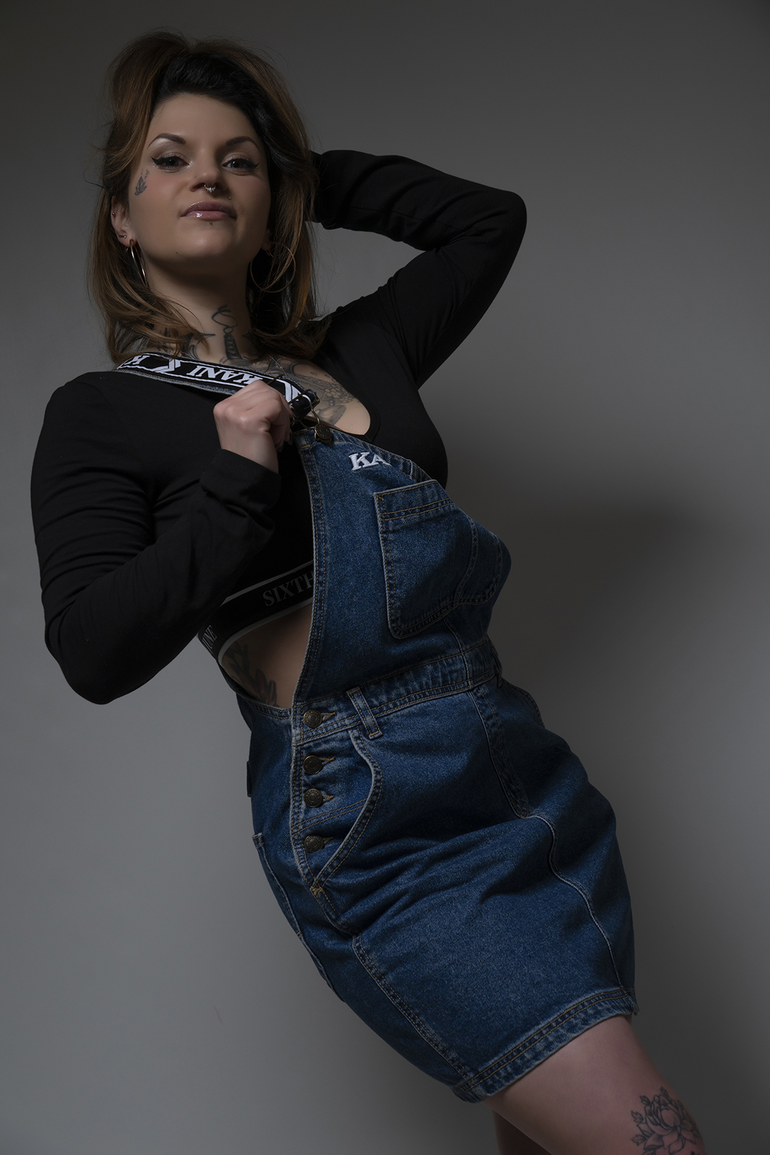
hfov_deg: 18.2
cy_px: 578
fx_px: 2406
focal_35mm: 75
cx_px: 385
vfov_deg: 27.0
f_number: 7.1
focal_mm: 75
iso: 200
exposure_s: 1/200
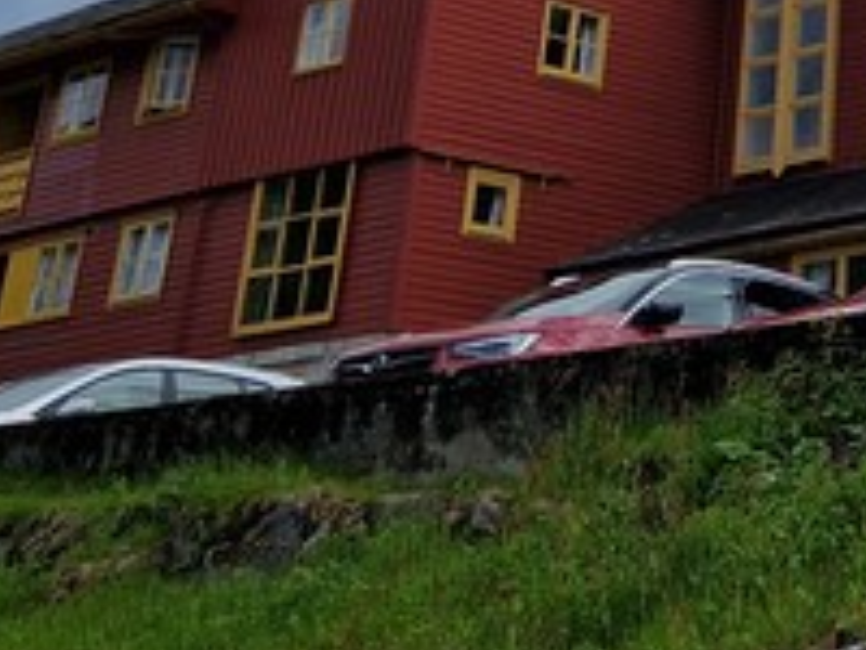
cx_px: 1070
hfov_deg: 19.9
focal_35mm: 92
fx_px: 2302
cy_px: -594
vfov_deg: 13.9
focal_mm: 5.4
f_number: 1.8
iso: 50
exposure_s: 1/4752
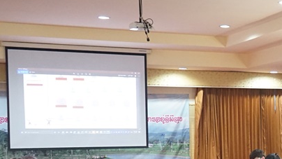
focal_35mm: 93
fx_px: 695
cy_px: 148
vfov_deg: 12.9
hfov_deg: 20.3
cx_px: 401
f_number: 4
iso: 4000
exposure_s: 1/50
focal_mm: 28
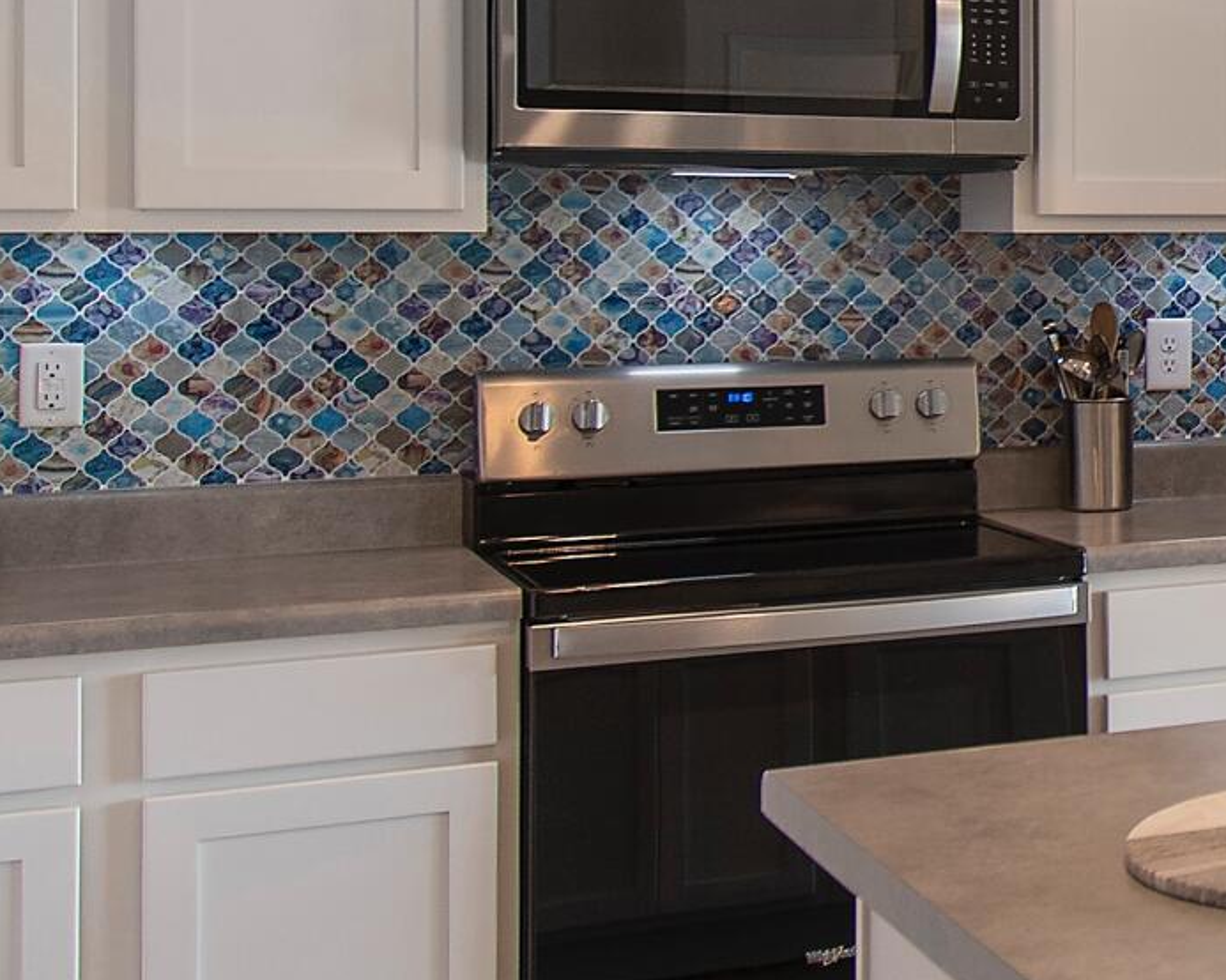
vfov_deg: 23.2
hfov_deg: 23.9
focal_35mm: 65
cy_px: 207
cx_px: 1773
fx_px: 2358
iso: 100
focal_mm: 11
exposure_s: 1/15
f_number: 4.8
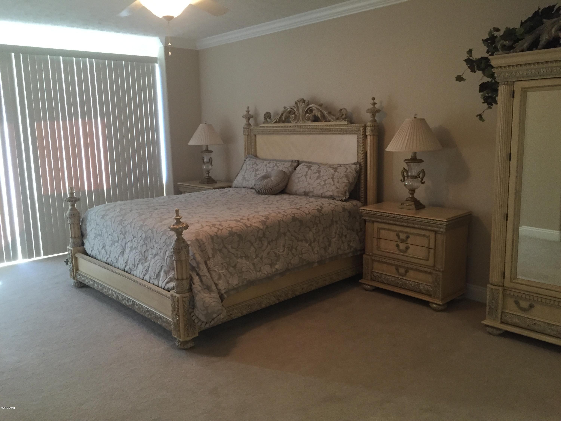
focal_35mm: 29
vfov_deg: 48.2
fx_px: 470
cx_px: 280
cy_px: 210
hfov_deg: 61.7
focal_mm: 4.15
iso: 200
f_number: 2.2
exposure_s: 1/30
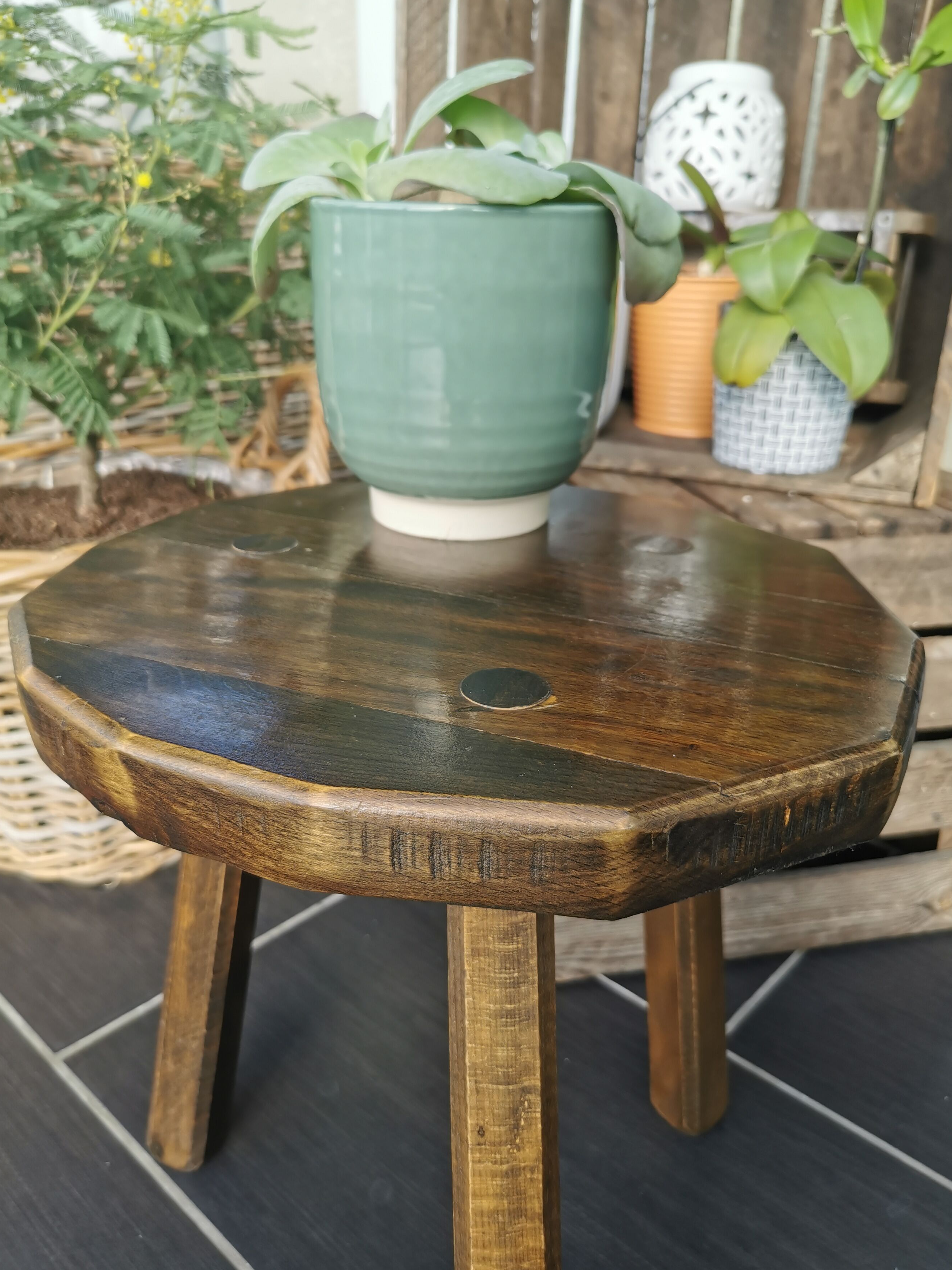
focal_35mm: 28
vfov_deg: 63.4
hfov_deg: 49.7
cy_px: 615
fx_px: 1027
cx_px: 484
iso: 50
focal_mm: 5.58
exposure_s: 1/222
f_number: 1.8
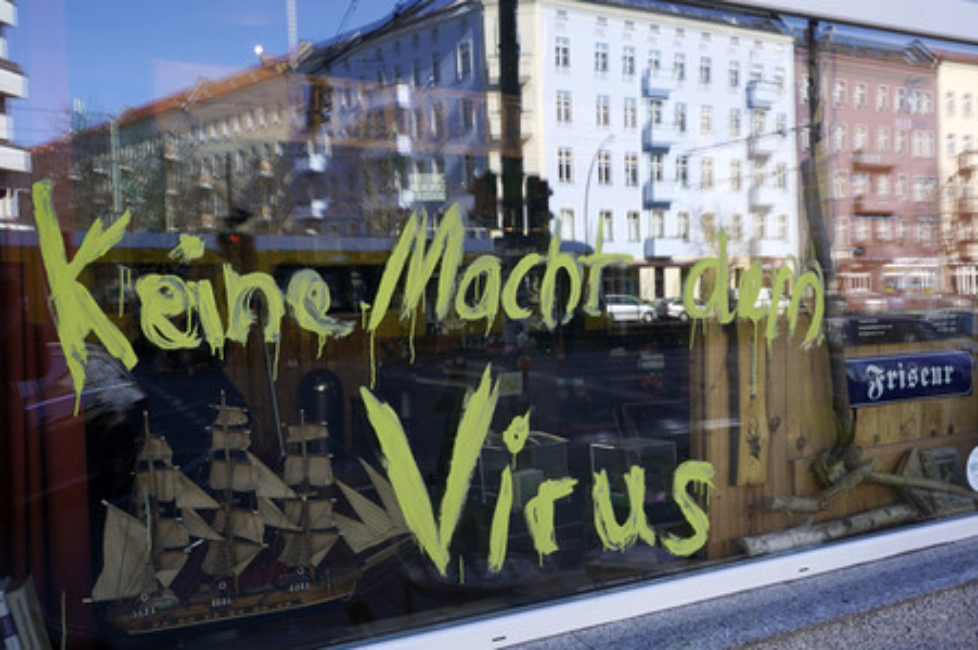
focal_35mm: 33
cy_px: 325
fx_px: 896
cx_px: 489
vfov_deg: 39.9
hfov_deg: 57.3
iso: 160
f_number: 8
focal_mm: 33
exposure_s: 1/125
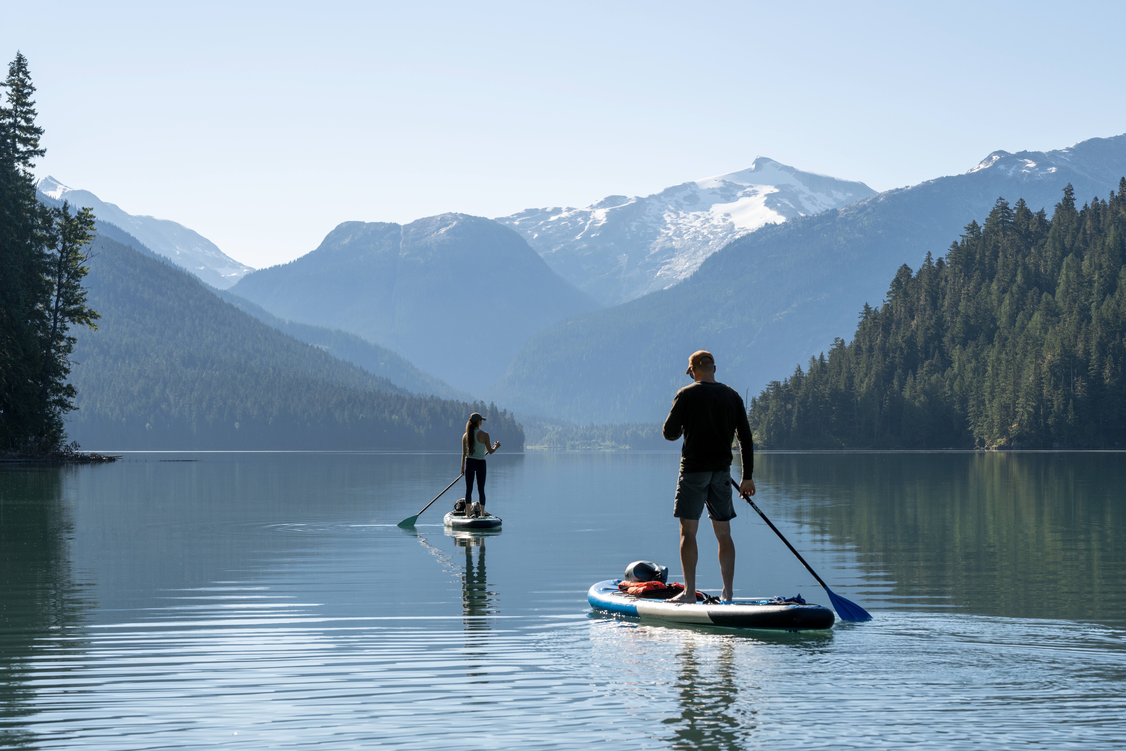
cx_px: 563
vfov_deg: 16.1
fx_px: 2658
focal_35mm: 85
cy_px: 376
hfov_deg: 23.9
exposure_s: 1/500
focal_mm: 85
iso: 200
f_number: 8
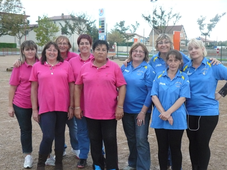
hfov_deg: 38.9
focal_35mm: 49
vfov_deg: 29.7
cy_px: 85
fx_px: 321
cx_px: 114
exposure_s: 1/50
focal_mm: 8.2
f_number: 2.8
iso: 400
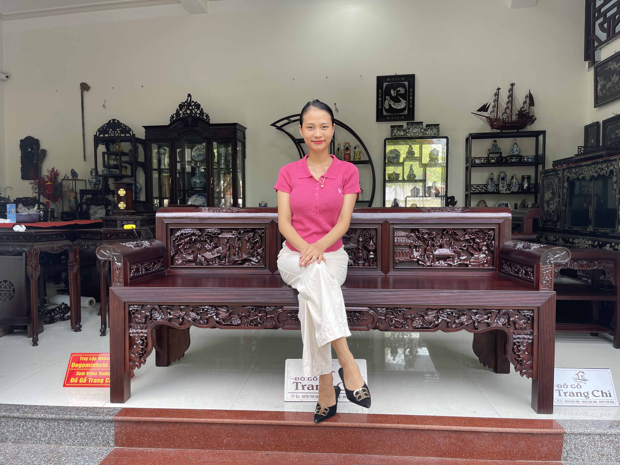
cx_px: 310
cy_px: 232
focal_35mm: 25
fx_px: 448
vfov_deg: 54.9
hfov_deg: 69.4
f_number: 1.6
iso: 32
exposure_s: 1/163
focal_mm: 5.1
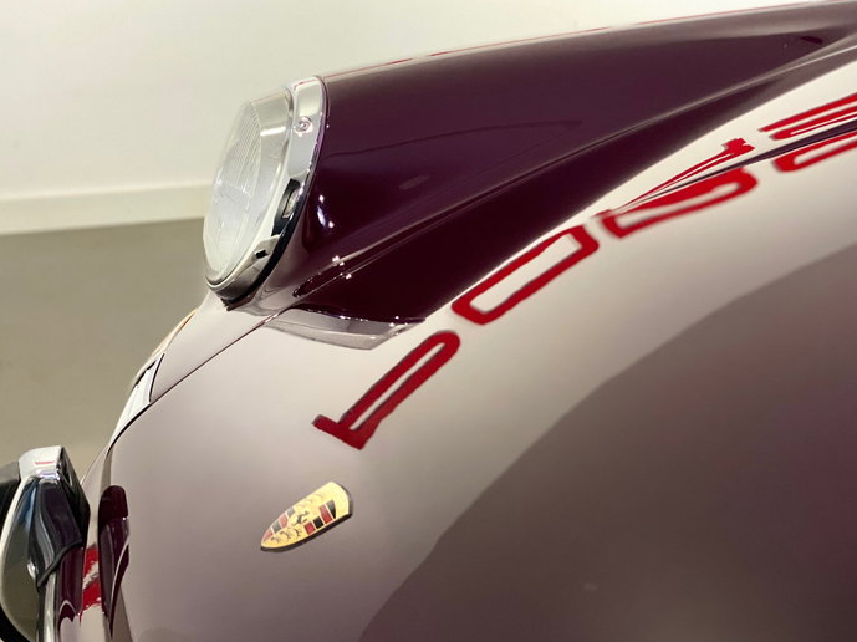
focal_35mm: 58
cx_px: 420
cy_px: 345
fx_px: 1435
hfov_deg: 33.2
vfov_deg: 25.2
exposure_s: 1/31
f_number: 2
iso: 400
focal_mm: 6
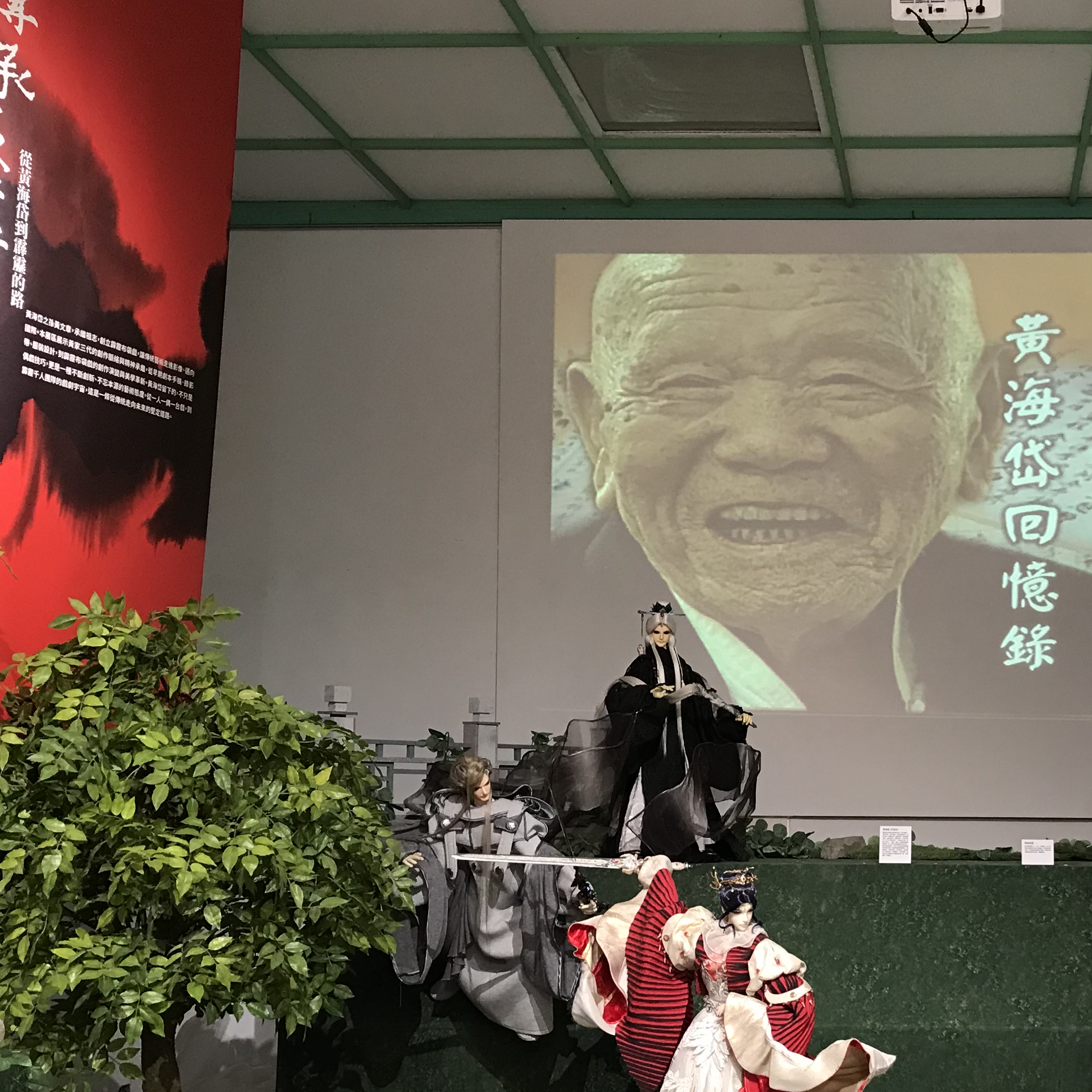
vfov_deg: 35.0
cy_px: 732
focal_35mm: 48
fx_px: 1713
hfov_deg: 34.0
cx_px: 918
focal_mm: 3.99
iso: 40
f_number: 1.8
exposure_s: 1/17
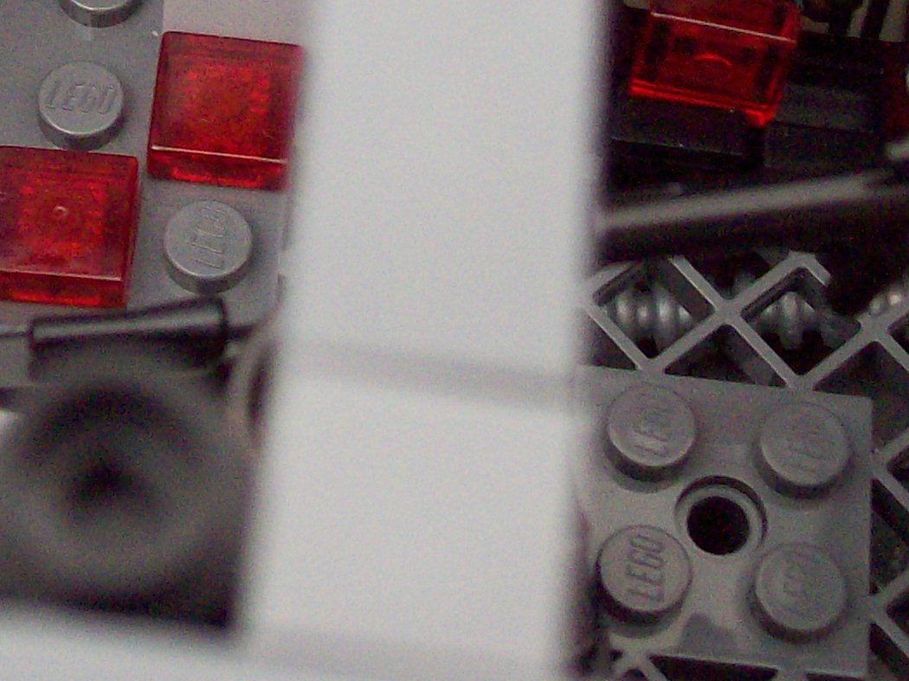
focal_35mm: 122
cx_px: 104
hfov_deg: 16.0
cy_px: -112
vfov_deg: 11.9
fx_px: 3203
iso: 160
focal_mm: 7.6
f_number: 3
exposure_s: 1/8
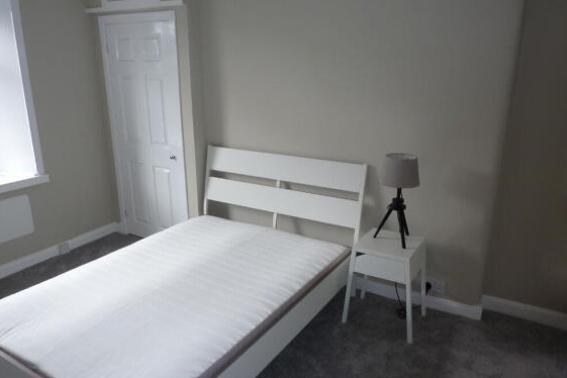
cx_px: 276
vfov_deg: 47.9
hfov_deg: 67.4
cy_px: 202
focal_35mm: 27
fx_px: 425
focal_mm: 4.1
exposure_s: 1/30
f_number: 3.3
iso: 100
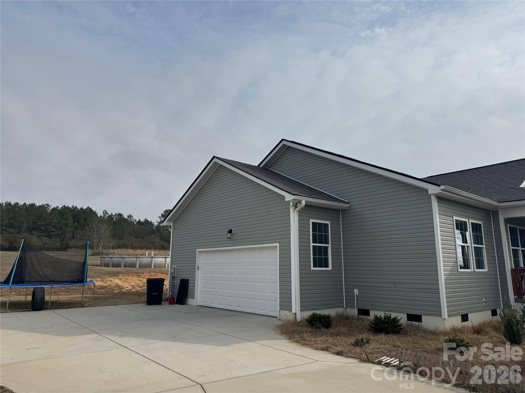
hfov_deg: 71.6
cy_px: 196
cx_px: 262
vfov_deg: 56.8
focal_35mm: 24
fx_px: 364
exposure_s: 1/10417
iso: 80
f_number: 1.78
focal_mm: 6.76
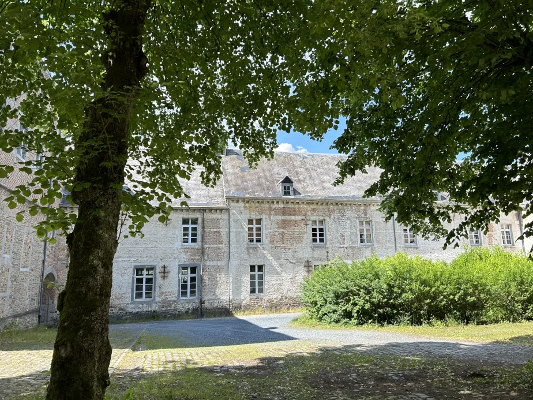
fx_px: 416
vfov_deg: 51.4
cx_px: 273
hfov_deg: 65.3
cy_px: 197
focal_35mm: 27
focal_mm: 5.7
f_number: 1.5
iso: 50
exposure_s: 1/1361
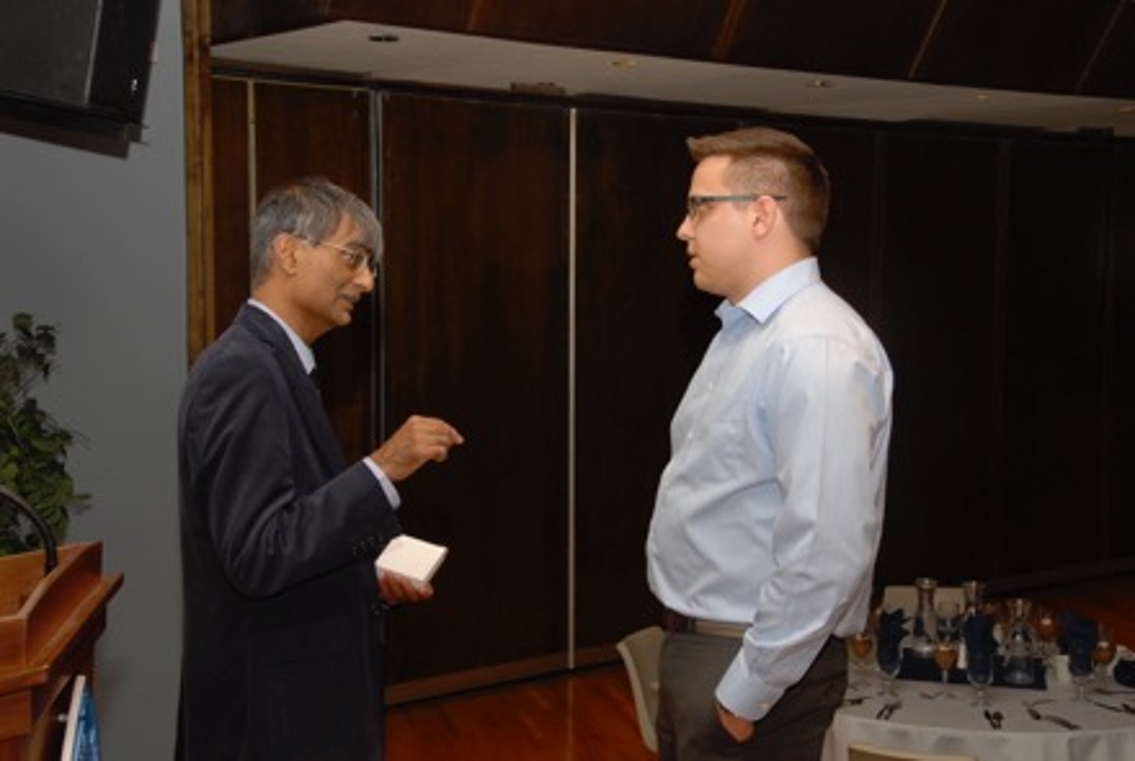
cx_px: 568
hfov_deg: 37.8
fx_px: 1658
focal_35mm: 52
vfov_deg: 25.8
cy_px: 380
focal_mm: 35
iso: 400
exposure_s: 1/60
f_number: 7.1
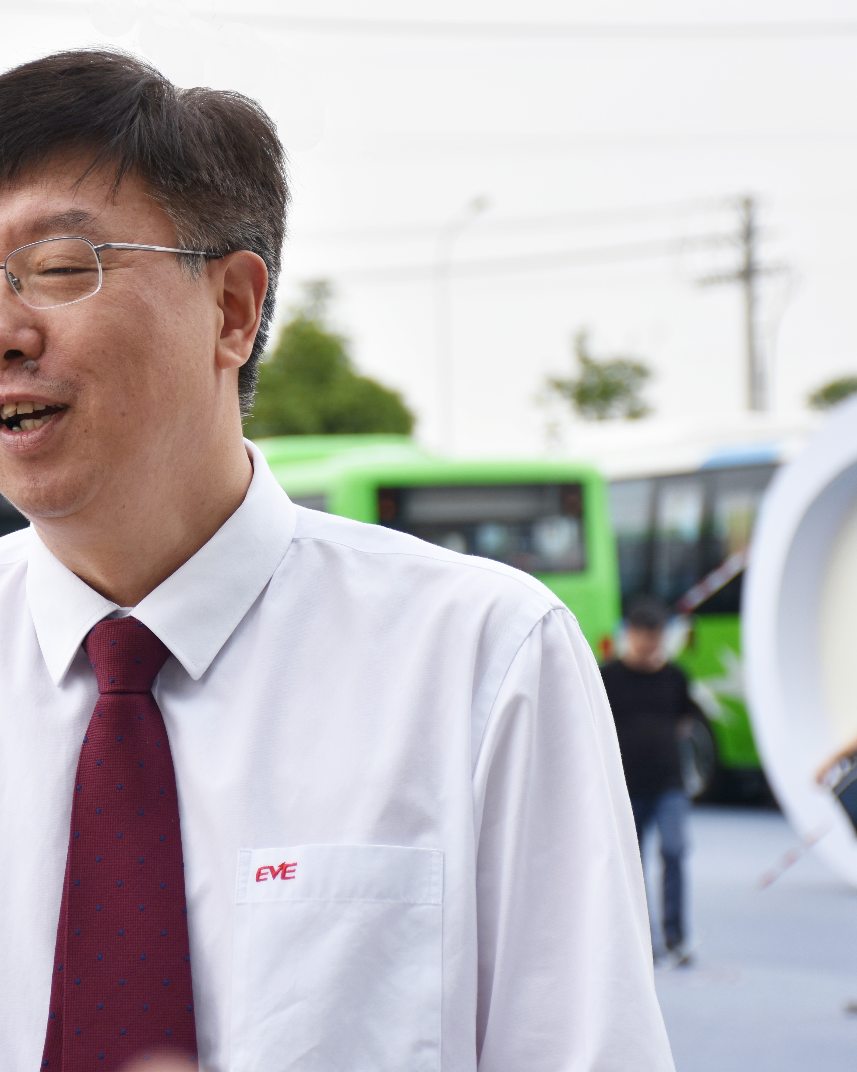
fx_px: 4439
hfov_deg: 11.0
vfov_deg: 13.8
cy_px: 534
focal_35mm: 140
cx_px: 167
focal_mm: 66
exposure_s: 1/400
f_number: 5
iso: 100
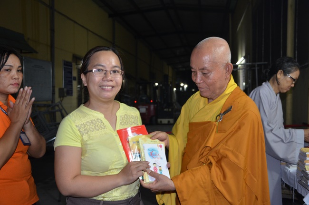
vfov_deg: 34.1
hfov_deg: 49.6
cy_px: 102
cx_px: 154
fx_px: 334
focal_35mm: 39
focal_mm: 26
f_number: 5
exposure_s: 1/60
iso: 1000
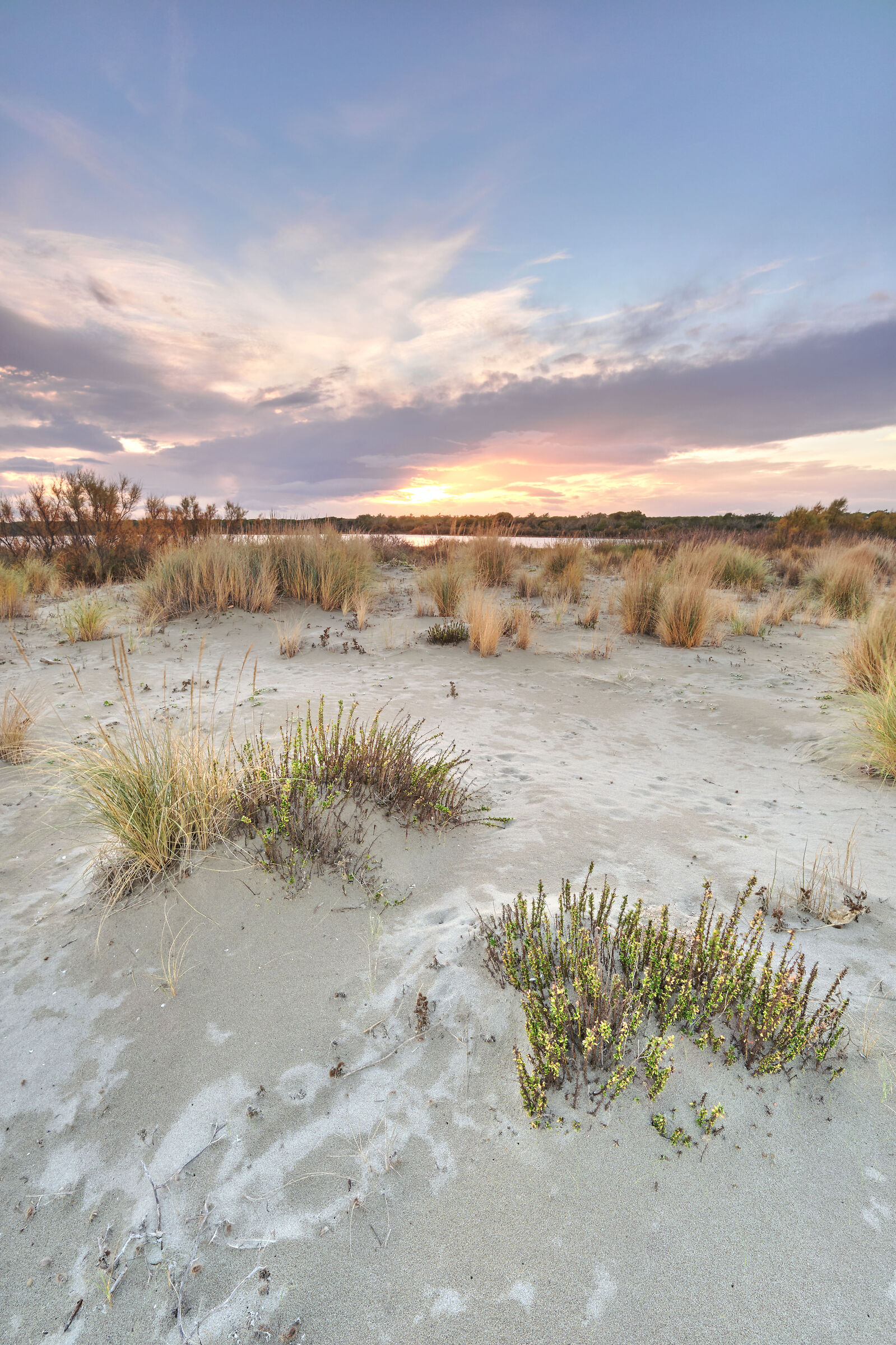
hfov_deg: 77.3
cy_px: 672
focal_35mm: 15
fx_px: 560
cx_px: 448
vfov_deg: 100.4
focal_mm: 10
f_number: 9
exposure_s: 1/10
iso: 160
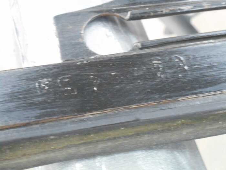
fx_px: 385
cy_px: 85
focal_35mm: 59
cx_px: 113
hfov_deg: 32.7
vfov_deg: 24.8
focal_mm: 10.5
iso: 800
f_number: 5.1
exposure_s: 1/6
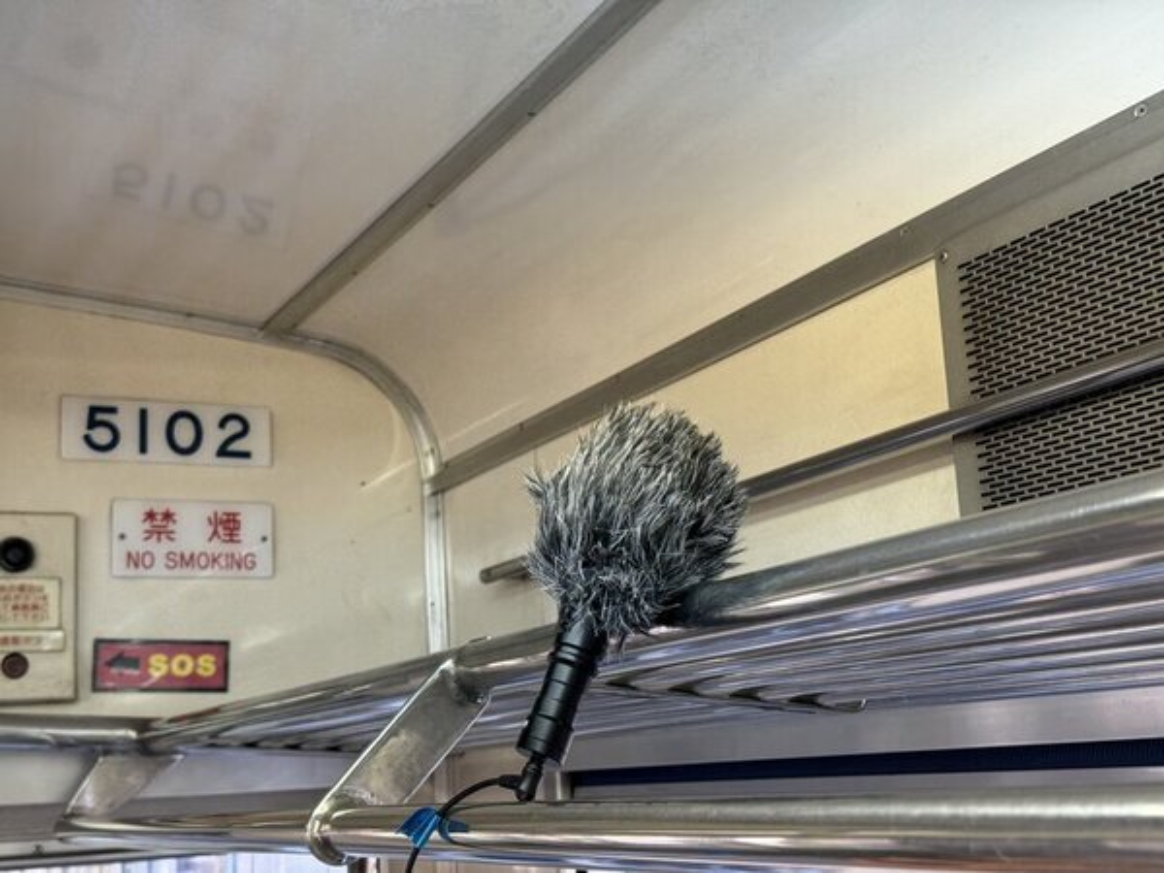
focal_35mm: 48
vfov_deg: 30.3
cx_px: 582
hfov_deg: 39.7
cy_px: 436
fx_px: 1614
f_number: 1.78
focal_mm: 6.76
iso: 80
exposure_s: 1/59
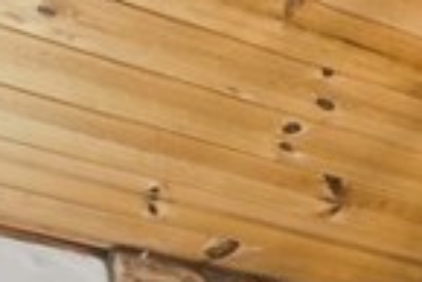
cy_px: 845
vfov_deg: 9.5
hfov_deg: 13.6
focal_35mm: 113
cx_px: 987
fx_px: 1326
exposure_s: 1/250
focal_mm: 16
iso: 1000
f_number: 8
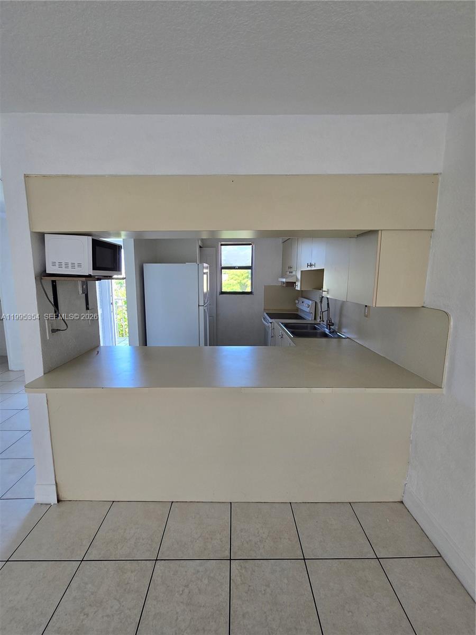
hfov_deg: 89.9
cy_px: 318
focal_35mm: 13
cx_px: 238
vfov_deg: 106.2
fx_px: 238
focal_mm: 2.2
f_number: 2.2
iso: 80
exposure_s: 1/60
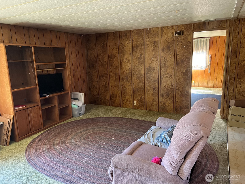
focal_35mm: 26
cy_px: 92
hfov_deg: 67.3
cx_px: 122
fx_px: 184
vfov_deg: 53.1
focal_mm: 5.7
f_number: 1.5
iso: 320
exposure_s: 1/60
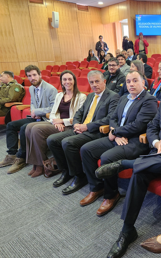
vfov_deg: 58.1
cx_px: 159
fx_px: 232
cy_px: 130
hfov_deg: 34.9
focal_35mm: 33
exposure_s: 1/50
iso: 800
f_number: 1.8
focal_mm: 5.4
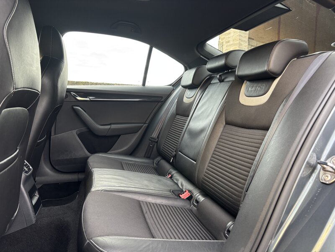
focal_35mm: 26
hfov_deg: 67.3
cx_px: 168
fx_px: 252
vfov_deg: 53.1
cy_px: 126
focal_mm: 5.96
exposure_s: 1/90
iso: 125
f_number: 1.6
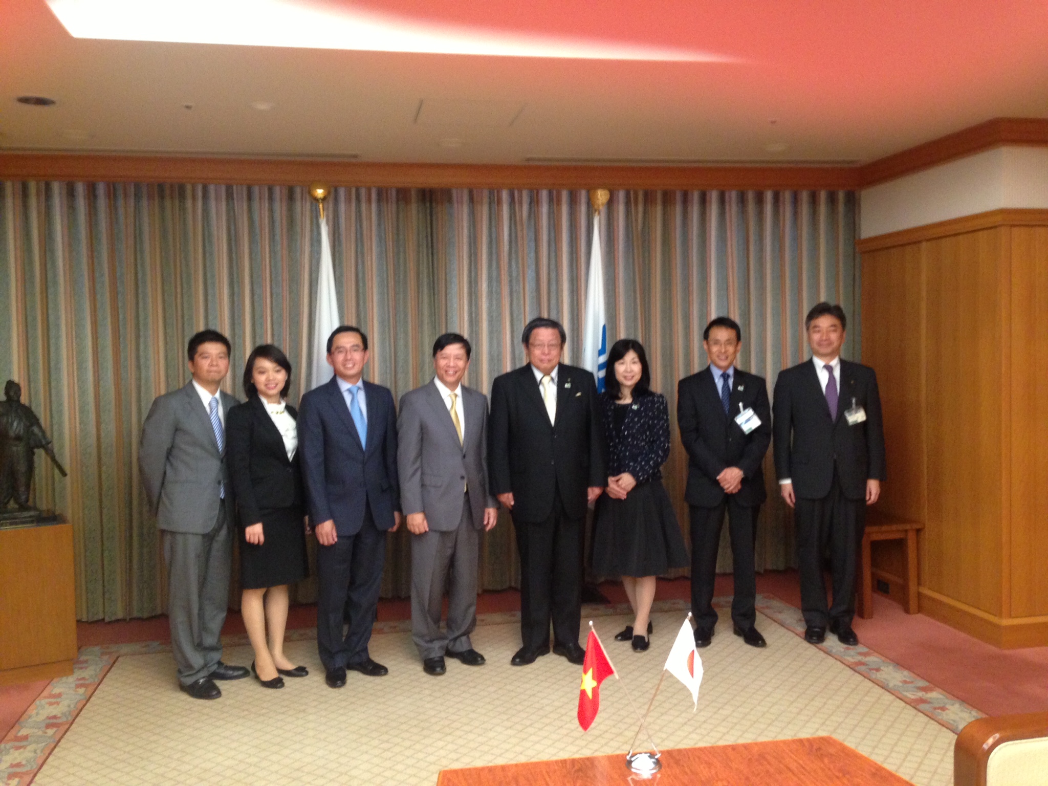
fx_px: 999
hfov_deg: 55.4
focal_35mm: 33
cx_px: 524
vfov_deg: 42.9
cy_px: 393
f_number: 2.4
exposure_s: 1/20
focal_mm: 4.13
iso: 320
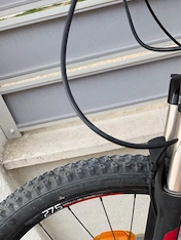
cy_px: 197
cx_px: 134
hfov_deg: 34.5
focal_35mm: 41
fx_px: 285
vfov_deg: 43.3
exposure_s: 1/497
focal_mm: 6.76
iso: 80
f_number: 1.78
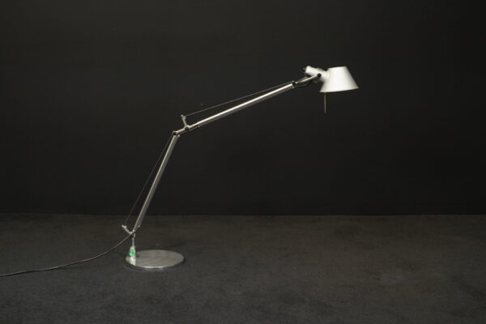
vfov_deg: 25.1
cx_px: 243
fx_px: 729
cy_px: 162
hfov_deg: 36.9
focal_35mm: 54
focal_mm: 54
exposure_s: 1/125
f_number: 9
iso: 5000
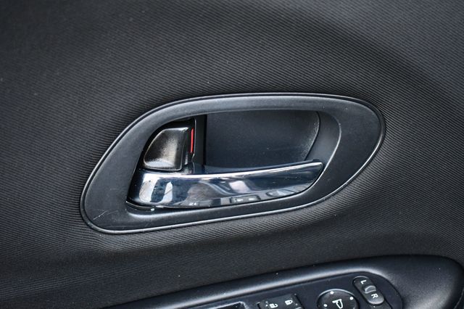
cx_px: 232
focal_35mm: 48
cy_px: 154
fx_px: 618
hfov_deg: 41.1
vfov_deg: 28.0
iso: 1600
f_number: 4.5
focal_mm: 32
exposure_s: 1/125
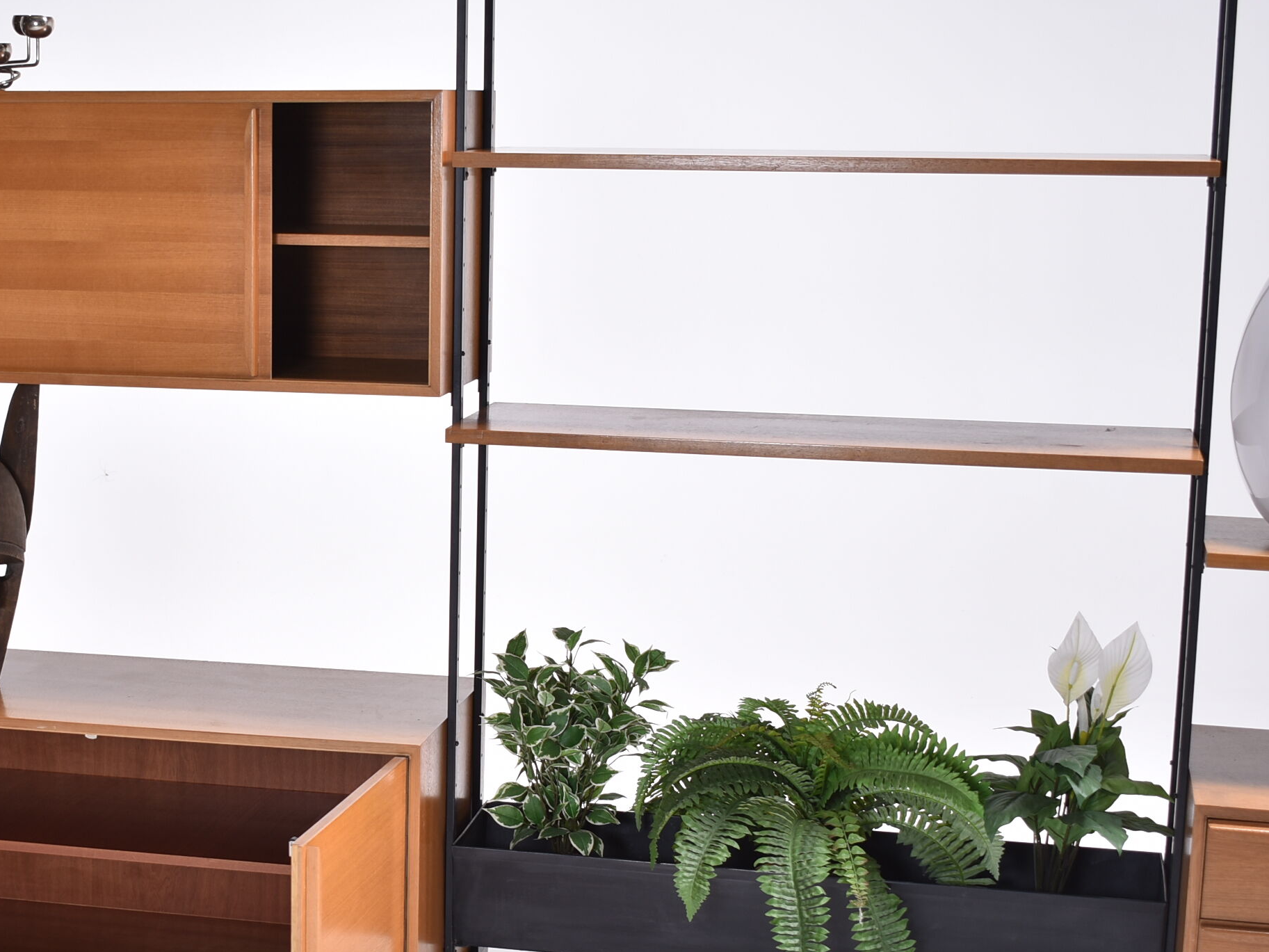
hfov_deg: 26.8
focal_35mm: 71
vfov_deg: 20.7
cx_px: 243
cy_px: 599
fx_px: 2603
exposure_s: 1/200
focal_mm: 30
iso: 100
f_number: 4.2
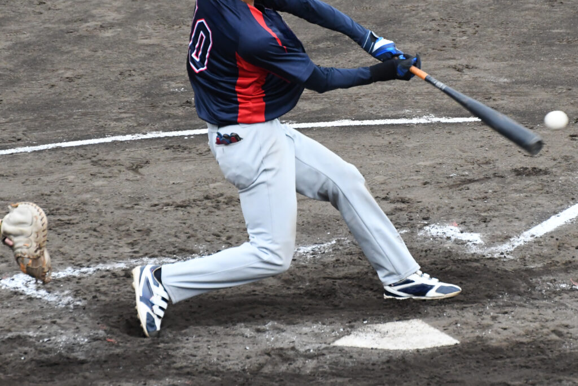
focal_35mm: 435
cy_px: 193
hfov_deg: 4.7
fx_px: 6985
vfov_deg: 3.2
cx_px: 289
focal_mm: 290
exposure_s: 1/1600
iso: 4000
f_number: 6.3
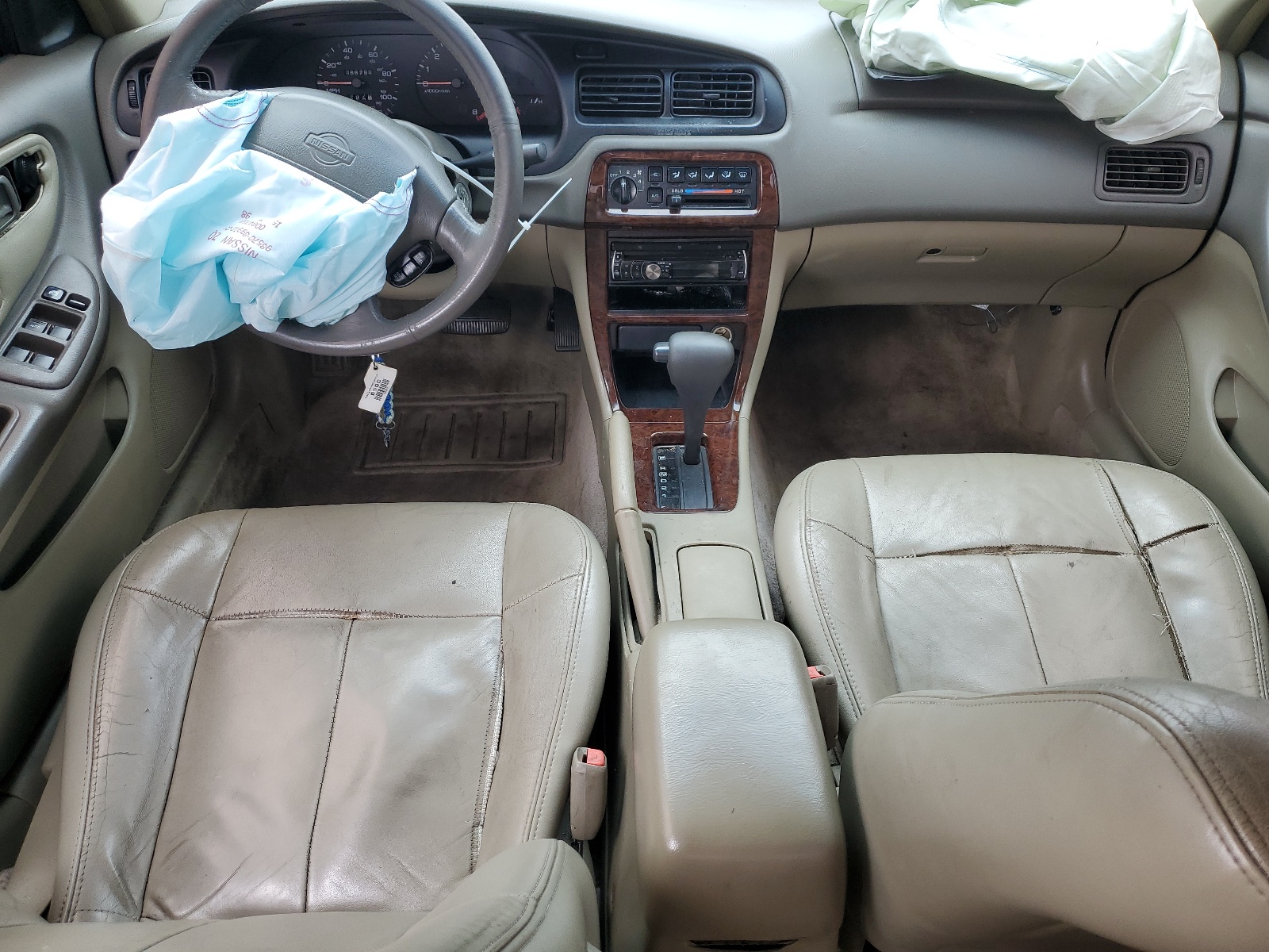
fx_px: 953
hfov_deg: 67.3
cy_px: 476
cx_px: 634
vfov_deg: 53.1
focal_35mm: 26
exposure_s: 1/133
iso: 50
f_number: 1.5
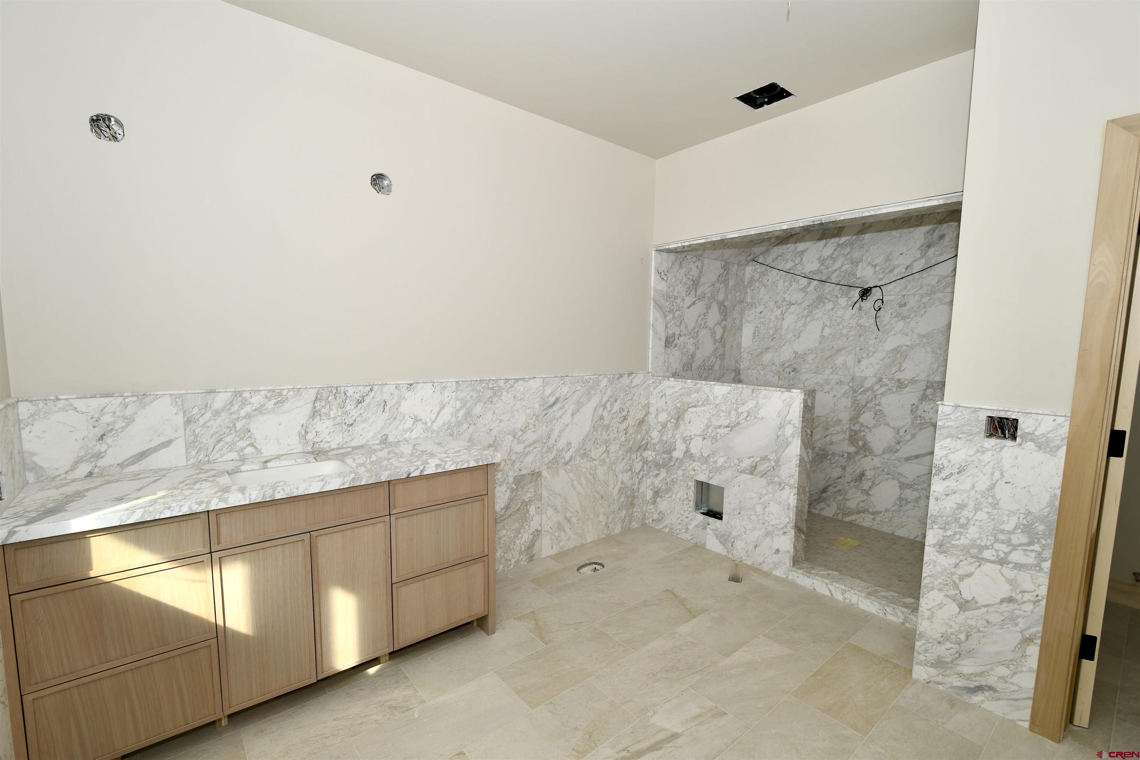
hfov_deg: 100.4
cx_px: 570
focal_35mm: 15
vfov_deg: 77.3
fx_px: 475
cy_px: 380
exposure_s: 1/60
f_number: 7.1
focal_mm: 10
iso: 100
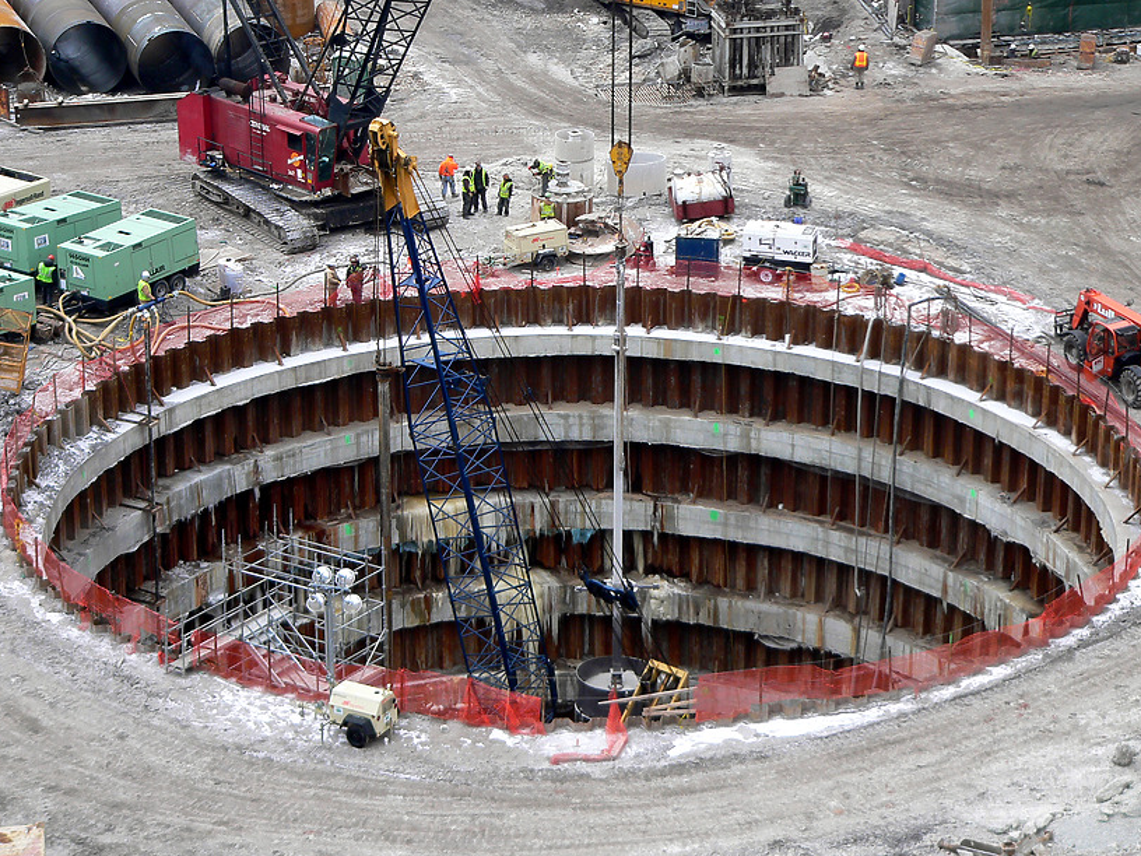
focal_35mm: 96
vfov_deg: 15.4
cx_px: 575
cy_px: 401
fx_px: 3164
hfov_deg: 20.4
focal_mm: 14.4
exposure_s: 1/100
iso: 80
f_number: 3.3
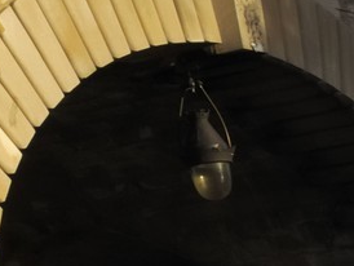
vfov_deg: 10.2
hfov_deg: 10.7
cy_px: -94
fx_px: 1462
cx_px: -616
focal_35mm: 143
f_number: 14
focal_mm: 17
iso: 100
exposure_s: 1/100
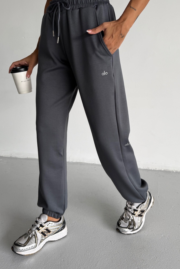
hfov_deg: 42.3
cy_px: 108
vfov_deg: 59.8
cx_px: 84
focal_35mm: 31
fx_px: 233
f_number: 1.78
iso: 64
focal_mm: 6.76
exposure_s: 1/241
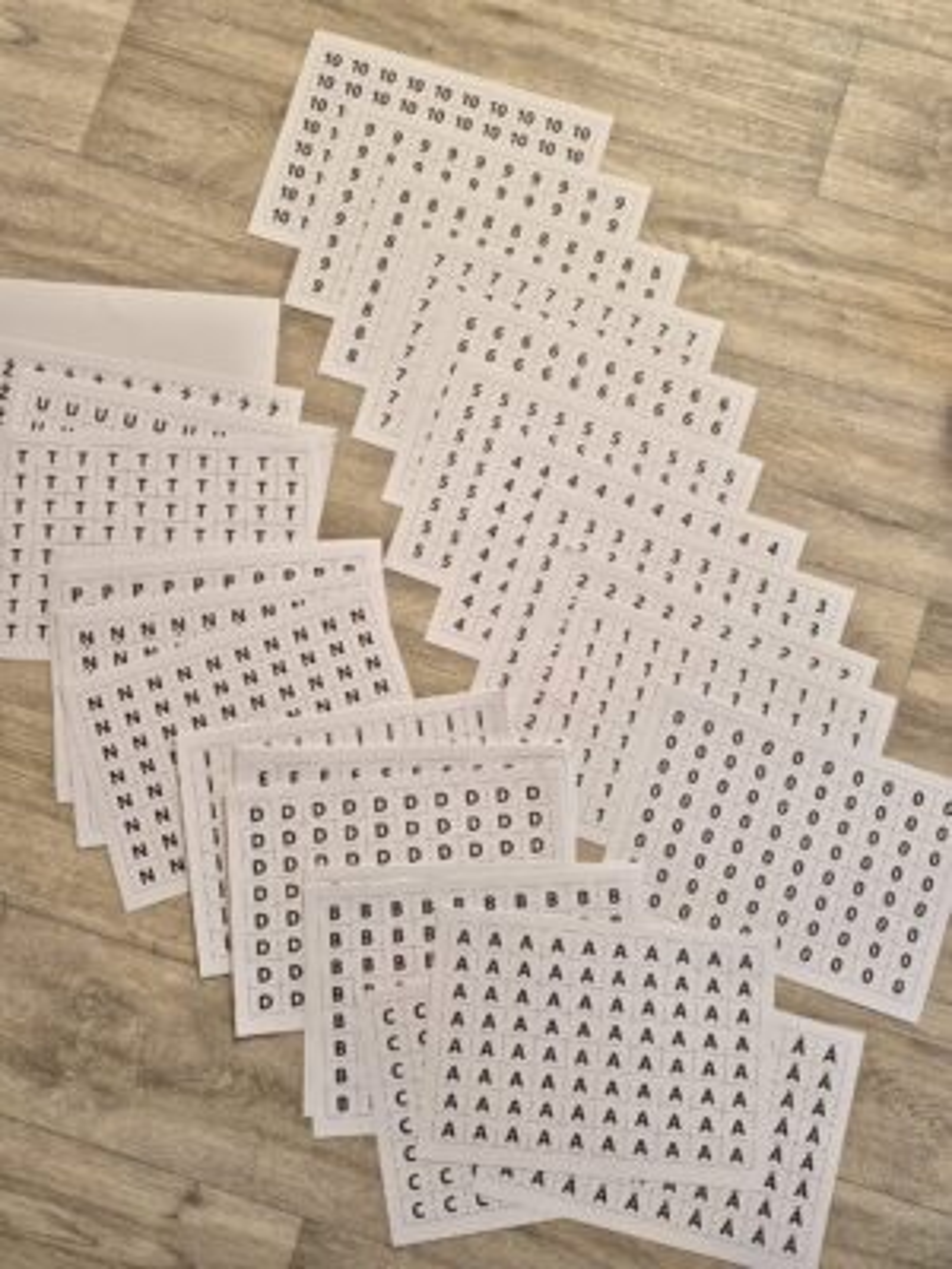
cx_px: 476
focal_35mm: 23
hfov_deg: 58.9
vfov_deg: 73.9
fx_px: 843
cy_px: 634
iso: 100
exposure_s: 1/180
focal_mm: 5.4
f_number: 1.8
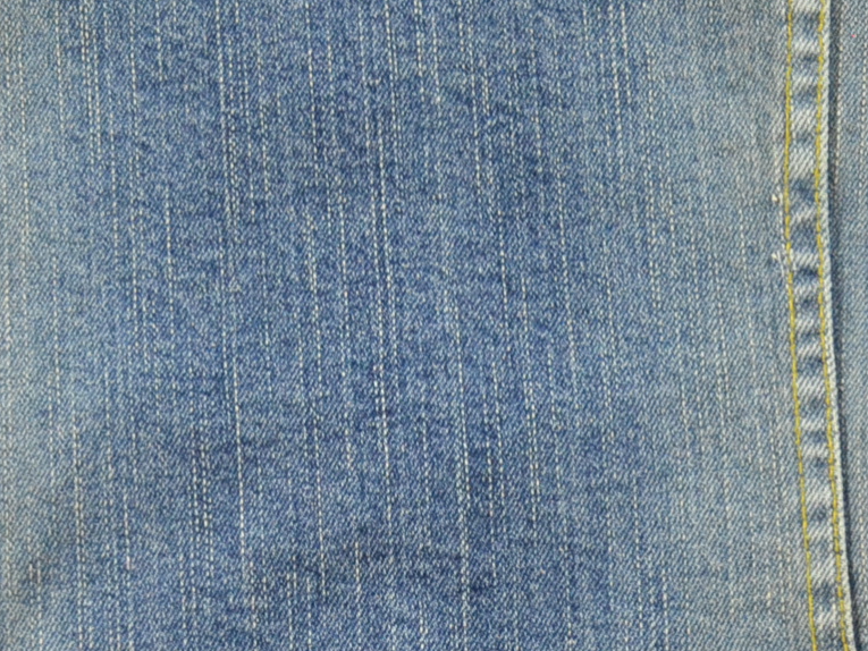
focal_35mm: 139
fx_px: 3486
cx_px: 391
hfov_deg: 14.2
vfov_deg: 10.5
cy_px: 801
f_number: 4.5
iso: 1600
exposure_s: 1/40
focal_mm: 30
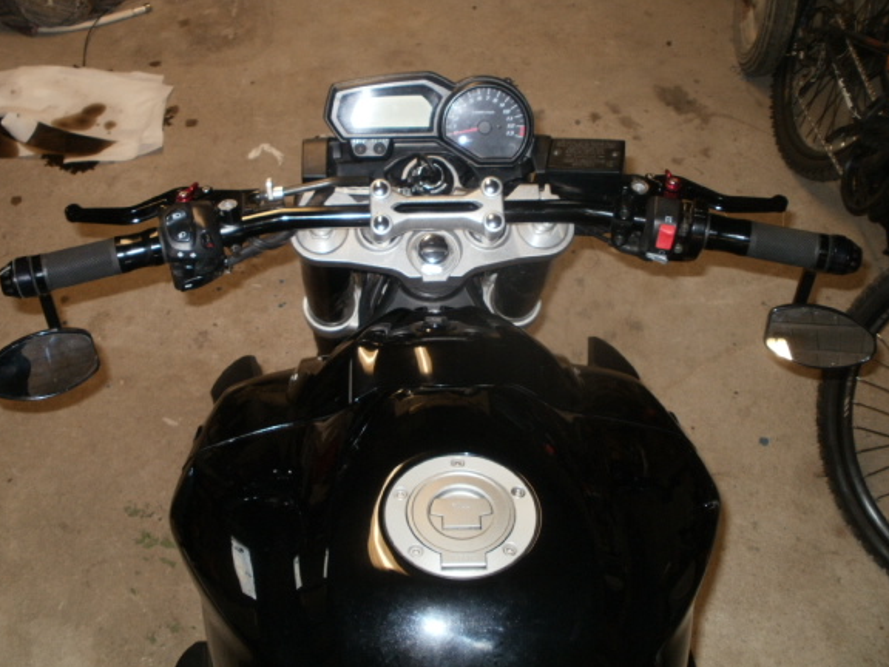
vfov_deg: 36.0
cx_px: 434
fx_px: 1027
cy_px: 317
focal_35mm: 40
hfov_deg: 46.8
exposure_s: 1/30
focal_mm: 6.3
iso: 125
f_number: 3.5
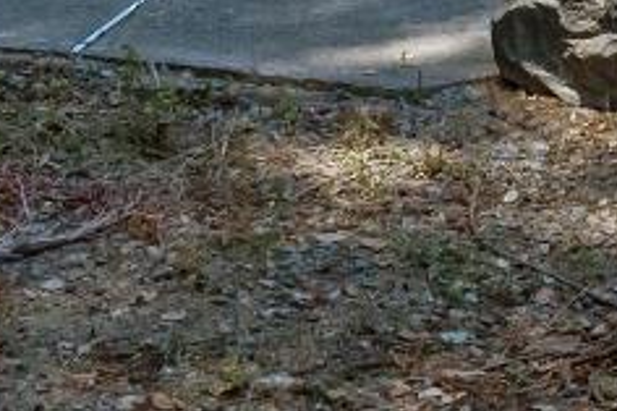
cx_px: 916
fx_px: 2723
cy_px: -750
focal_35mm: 159
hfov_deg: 12.3
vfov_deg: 7.7
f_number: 10
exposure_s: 1/500
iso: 400
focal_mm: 17
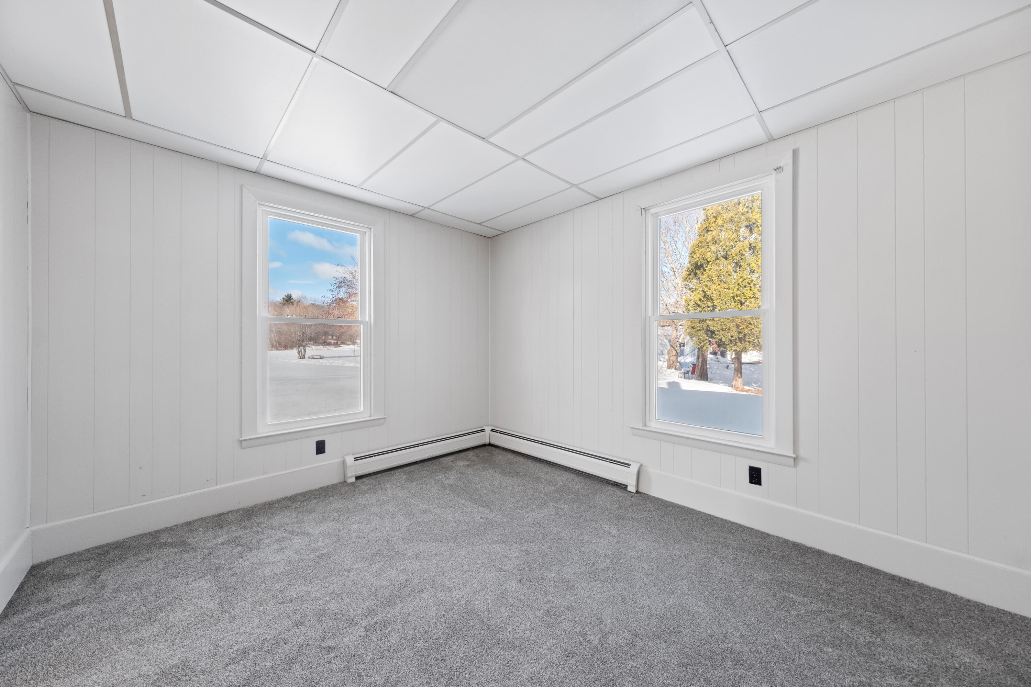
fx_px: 344
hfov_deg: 112.6
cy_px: 344
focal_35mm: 12
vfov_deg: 90.0
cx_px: 516
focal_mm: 8
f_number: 8
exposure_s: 1/15
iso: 500
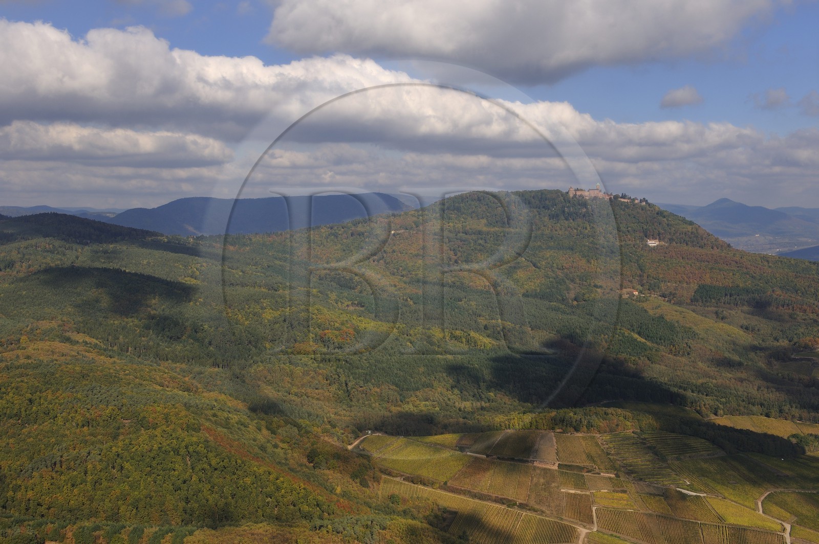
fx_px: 909
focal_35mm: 40
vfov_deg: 33.3
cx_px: 410
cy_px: 272
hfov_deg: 48.5
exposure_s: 1/400
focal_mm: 40
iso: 200
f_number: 10
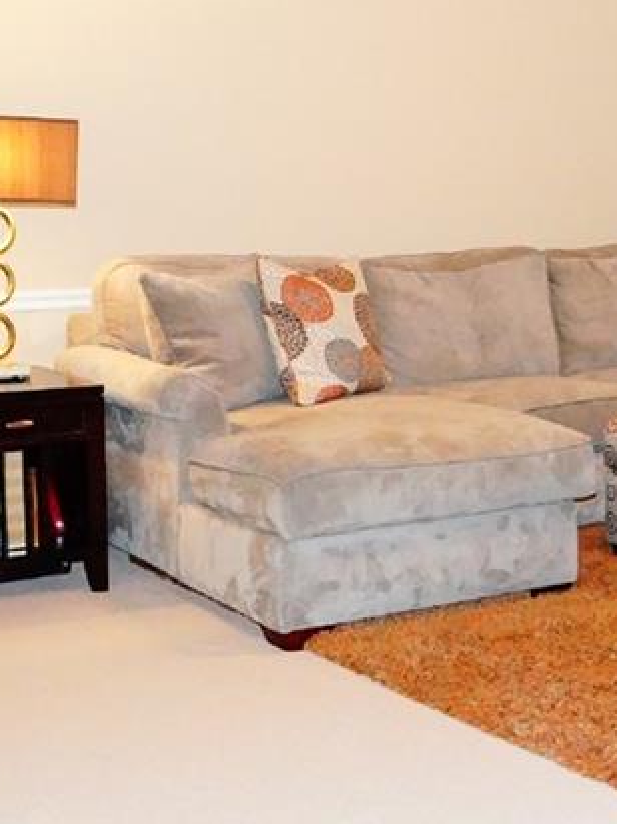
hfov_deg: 21.3
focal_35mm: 68
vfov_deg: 28.4
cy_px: 321
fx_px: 1622
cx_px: 481
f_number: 5
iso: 6400
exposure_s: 1/100
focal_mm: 19
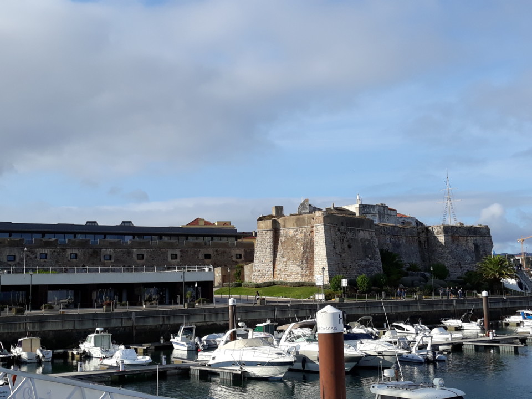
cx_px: 266
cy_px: 200
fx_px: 415
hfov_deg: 65.3
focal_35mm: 27
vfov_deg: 51.4
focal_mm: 3.71
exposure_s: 1/1908
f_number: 1.7
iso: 40
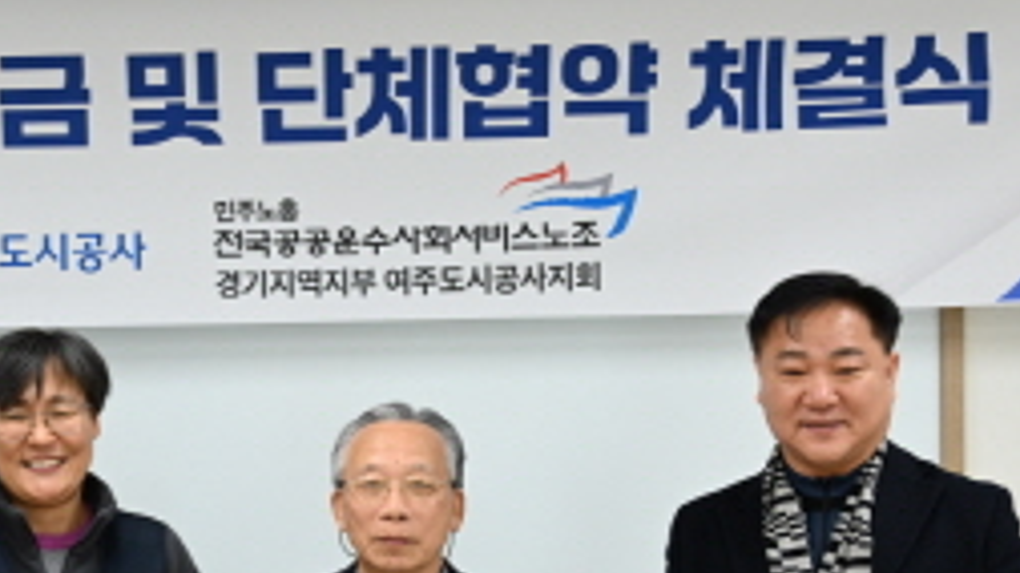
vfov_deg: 14.6
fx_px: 2217
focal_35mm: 82
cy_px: 472
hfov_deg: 25.6
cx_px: 238
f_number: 4
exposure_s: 1/40
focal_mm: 33
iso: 180
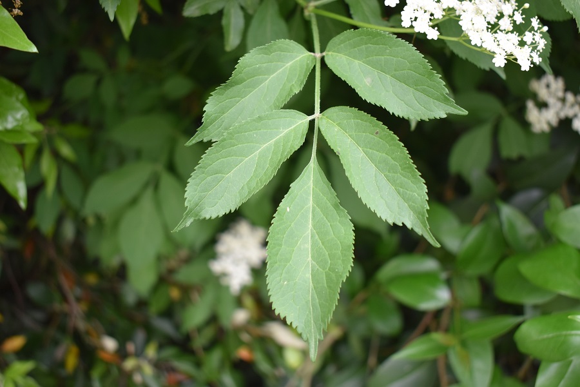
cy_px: 194
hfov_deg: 45.0
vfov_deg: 30.8
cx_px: 290
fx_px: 701
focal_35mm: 44
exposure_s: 1/60
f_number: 4.2
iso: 400
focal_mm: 29
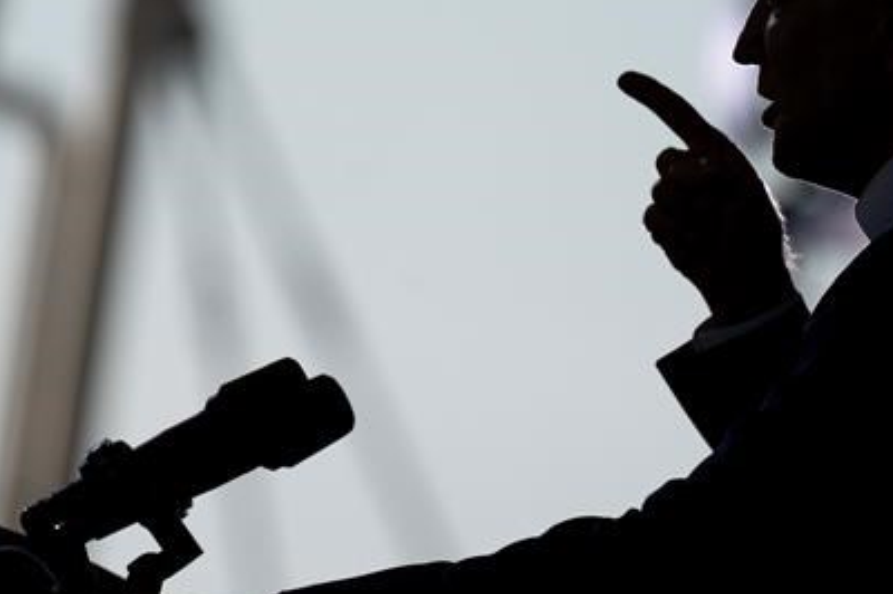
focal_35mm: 650
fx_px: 16110
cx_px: 435
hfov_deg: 3.2
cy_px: 180
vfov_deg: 2.1
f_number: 5.6
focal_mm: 400
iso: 640
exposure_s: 1/6400
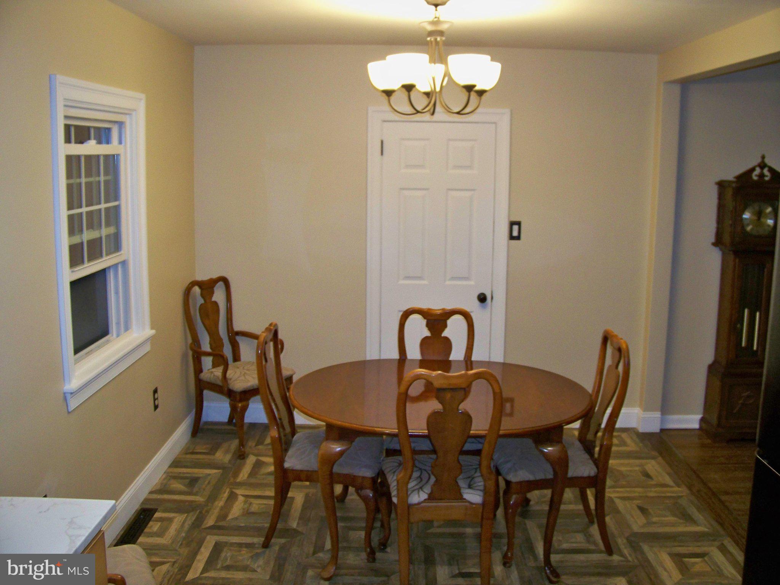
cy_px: 292
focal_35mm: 33
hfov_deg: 55.4
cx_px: 390
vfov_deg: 42.9
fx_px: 744
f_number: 2.8
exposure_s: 1/30
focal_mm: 5.85
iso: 200
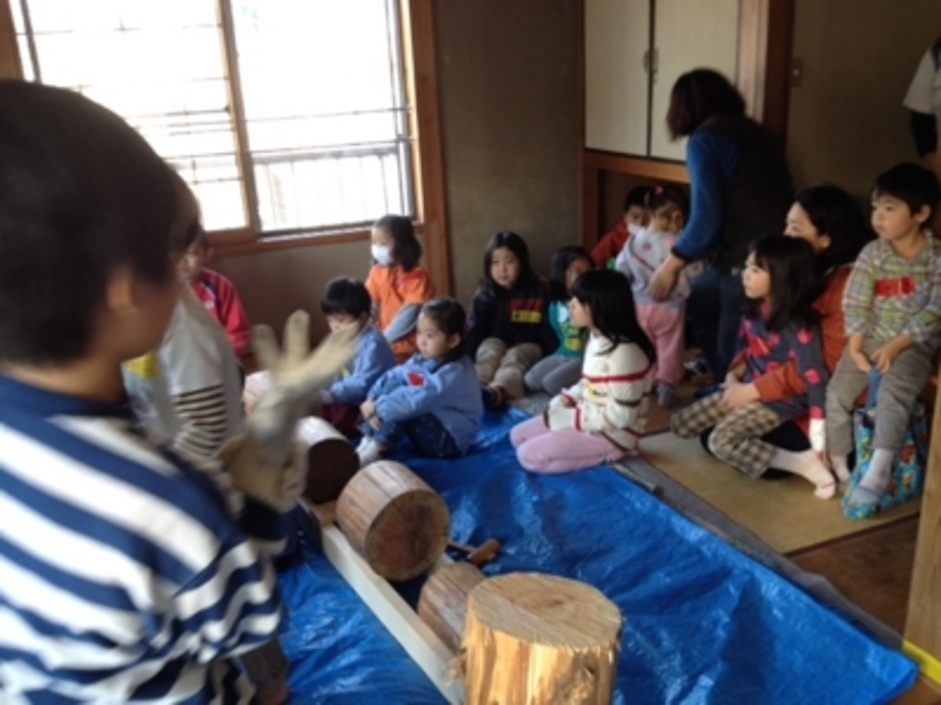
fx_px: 951
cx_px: 470
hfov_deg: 52.6
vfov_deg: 40.7
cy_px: 352
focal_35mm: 35
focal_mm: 4.28
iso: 50
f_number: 2.4
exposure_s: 1/30
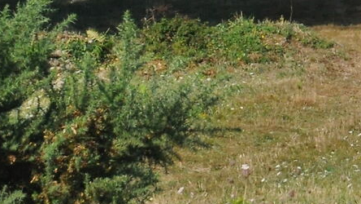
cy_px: -161
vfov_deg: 1.4
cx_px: 861
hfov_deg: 2.4
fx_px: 8529
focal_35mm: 891
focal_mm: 105
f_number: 16
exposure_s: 1/1000
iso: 1000
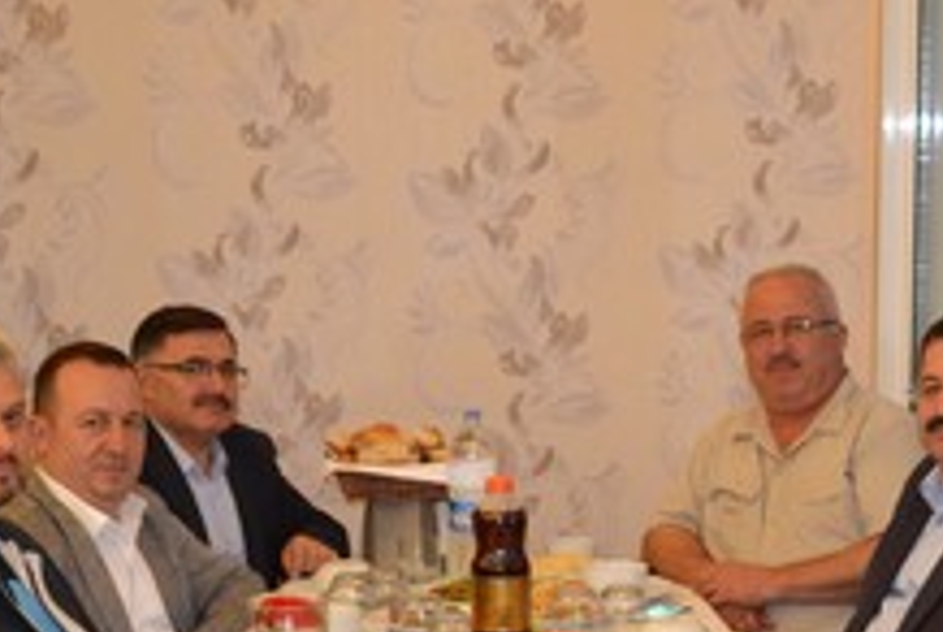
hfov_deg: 22.0
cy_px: 855
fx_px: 2413
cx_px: 623
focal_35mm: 92
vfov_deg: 14.2
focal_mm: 20
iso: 1250
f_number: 3.8
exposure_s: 1/60
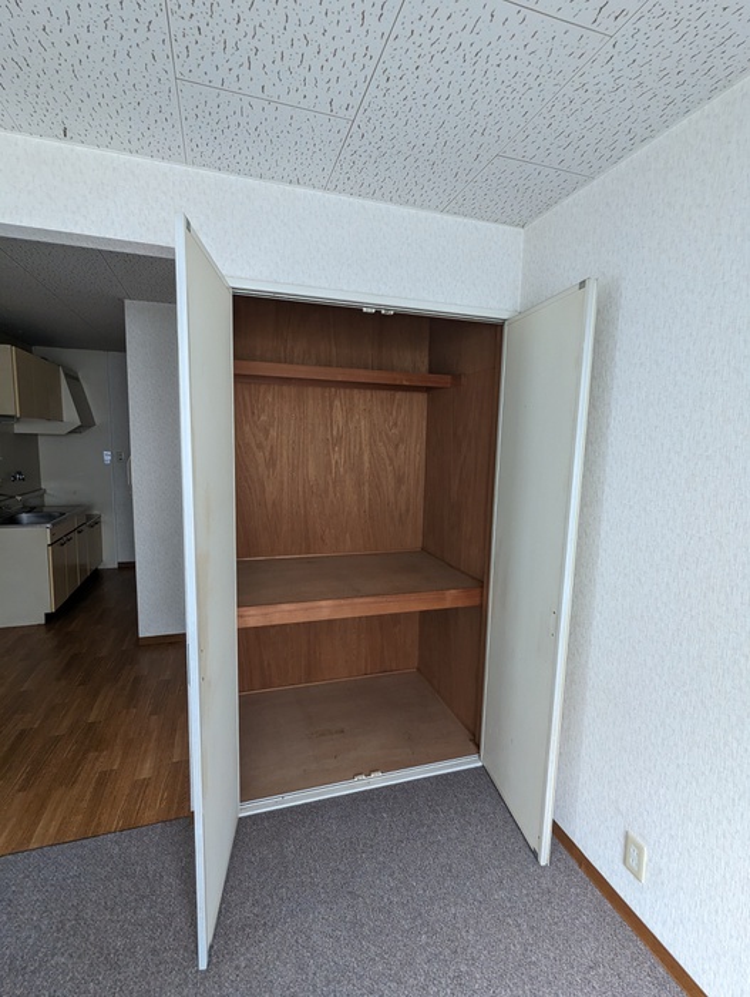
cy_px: 498
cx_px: 375
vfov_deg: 94.4
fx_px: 461
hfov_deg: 78.2
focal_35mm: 16
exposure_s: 1/70.9
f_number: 2.2
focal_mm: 2.35
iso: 189
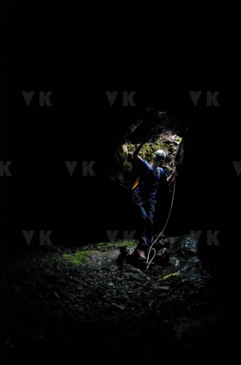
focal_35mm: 16
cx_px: 120
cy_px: 182
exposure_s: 1/80
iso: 3200
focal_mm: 10.5
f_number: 10
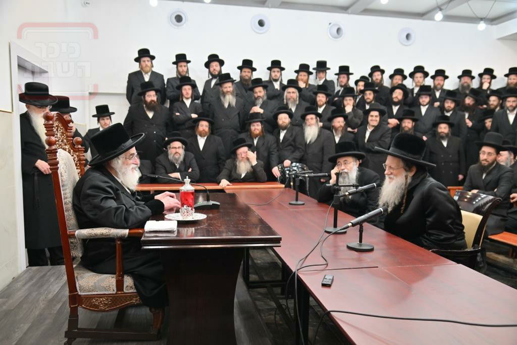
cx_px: 258
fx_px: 431
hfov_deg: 61.9
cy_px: 172
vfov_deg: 43.6
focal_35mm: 30
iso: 800
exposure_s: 1/200
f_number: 4
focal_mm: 30
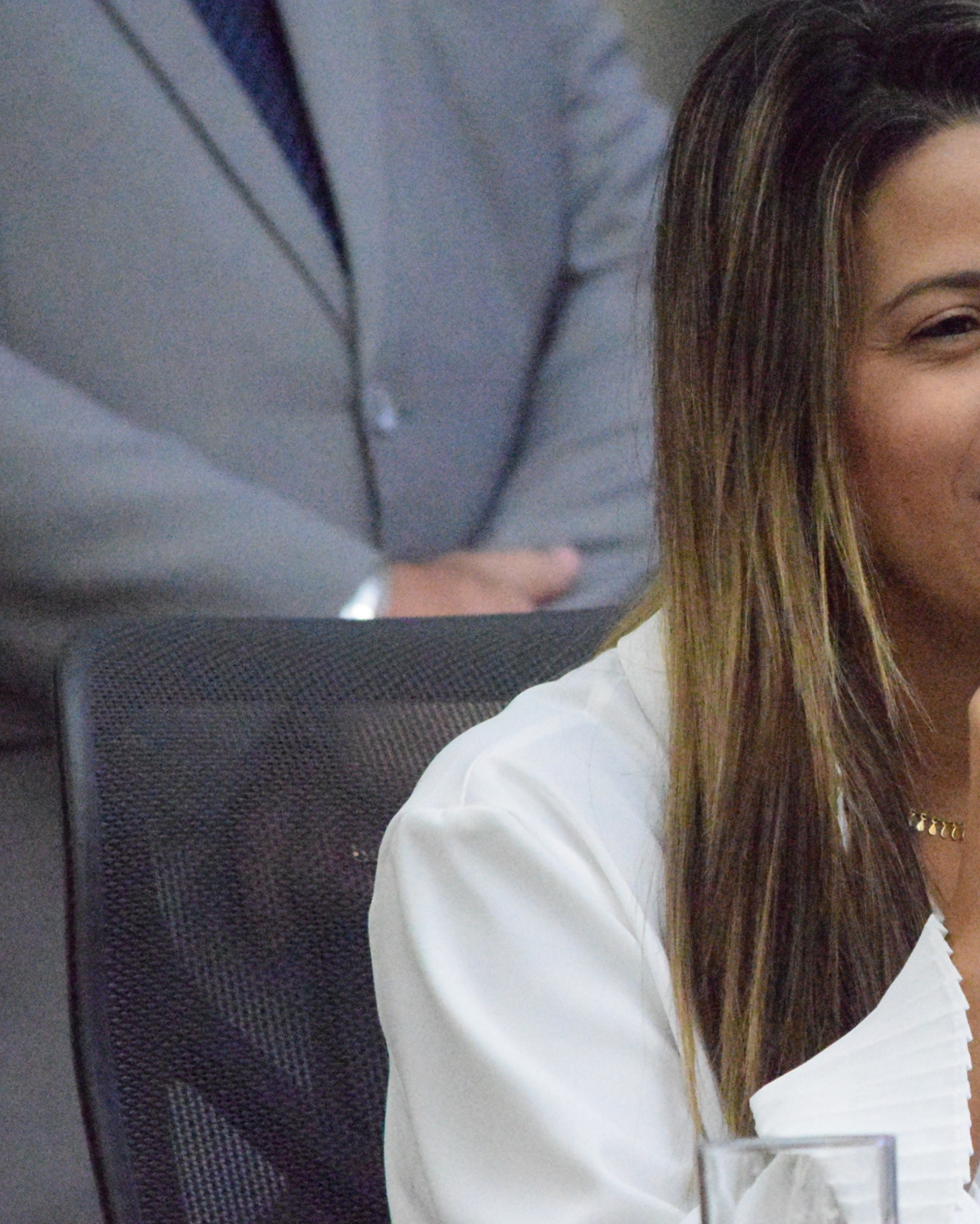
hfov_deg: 3.3
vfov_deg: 4.1
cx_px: 1092
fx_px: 17069
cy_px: 668
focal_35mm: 471
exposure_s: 1/400
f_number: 8
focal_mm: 185
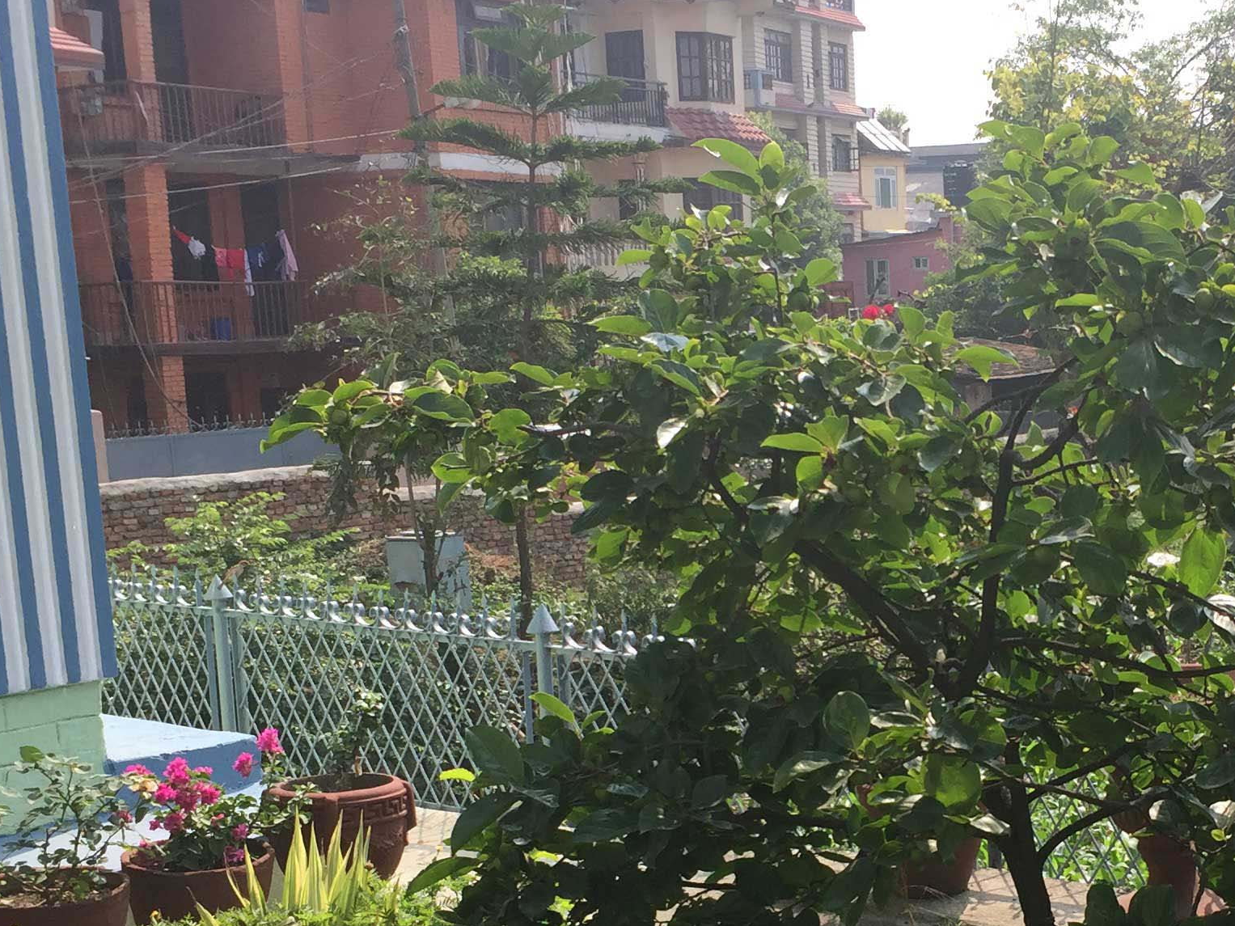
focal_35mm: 62
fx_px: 2212
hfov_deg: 30.6
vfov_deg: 23.3
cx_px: 948
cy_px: 729
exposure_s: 1/879
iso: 32
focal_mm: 4.15
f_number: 2.2
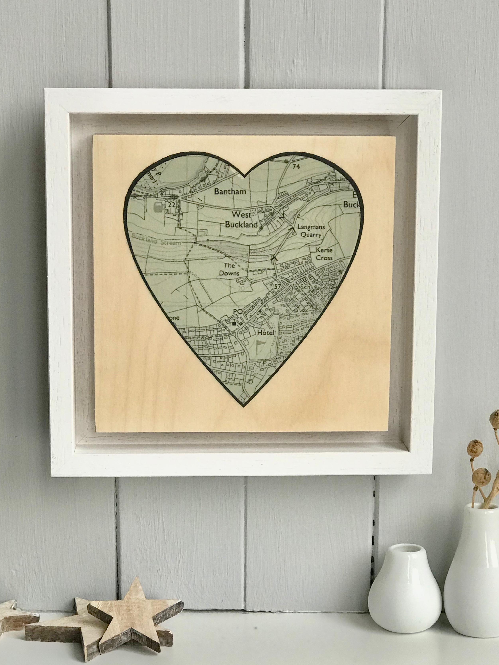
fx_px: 1288
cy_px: 384
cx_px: 243
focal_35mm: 67
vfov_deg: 28.9
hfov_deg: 21.9
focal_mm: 6.6
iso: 50
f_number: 2.8
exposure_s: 1/50
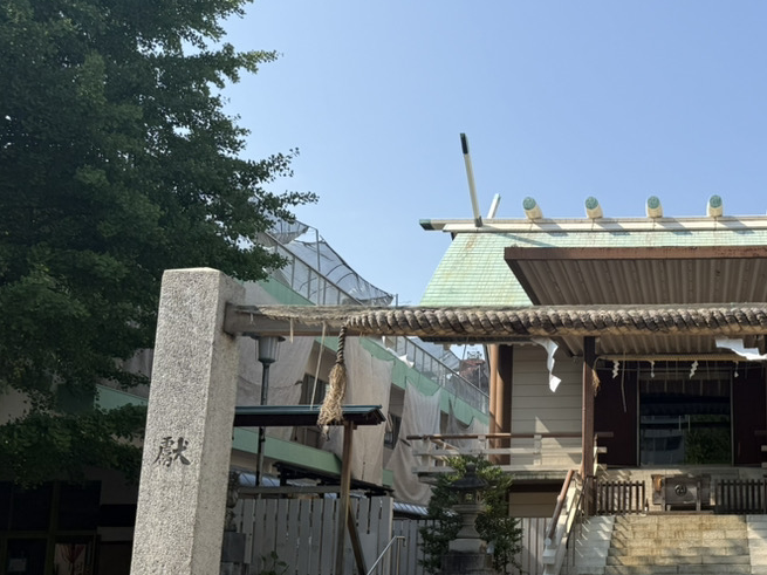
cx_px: 683
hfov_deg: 40.0
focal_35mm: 44
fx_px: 975
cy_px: 398
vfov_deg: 32.5
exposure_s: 1/3584
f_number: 1.78
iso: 80
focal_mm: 6.76
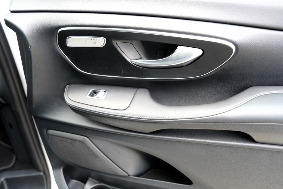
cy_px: 94
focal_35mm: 24
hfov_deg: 73.7
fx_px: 189
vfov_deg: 53.1
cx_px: 142
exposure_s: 1/60
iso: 400
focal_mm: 24
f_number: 4
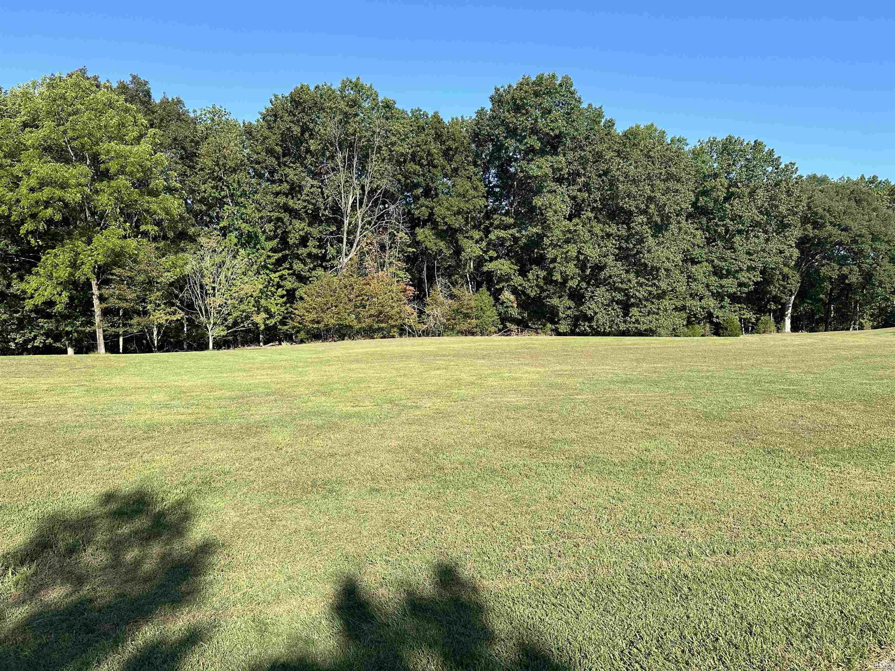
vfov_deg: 56.8
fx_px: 621
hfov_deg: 71.6
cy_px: 336
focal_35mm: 24
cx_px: 448
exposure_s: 1/2591
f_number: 1.78
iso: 80
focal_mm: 6.86
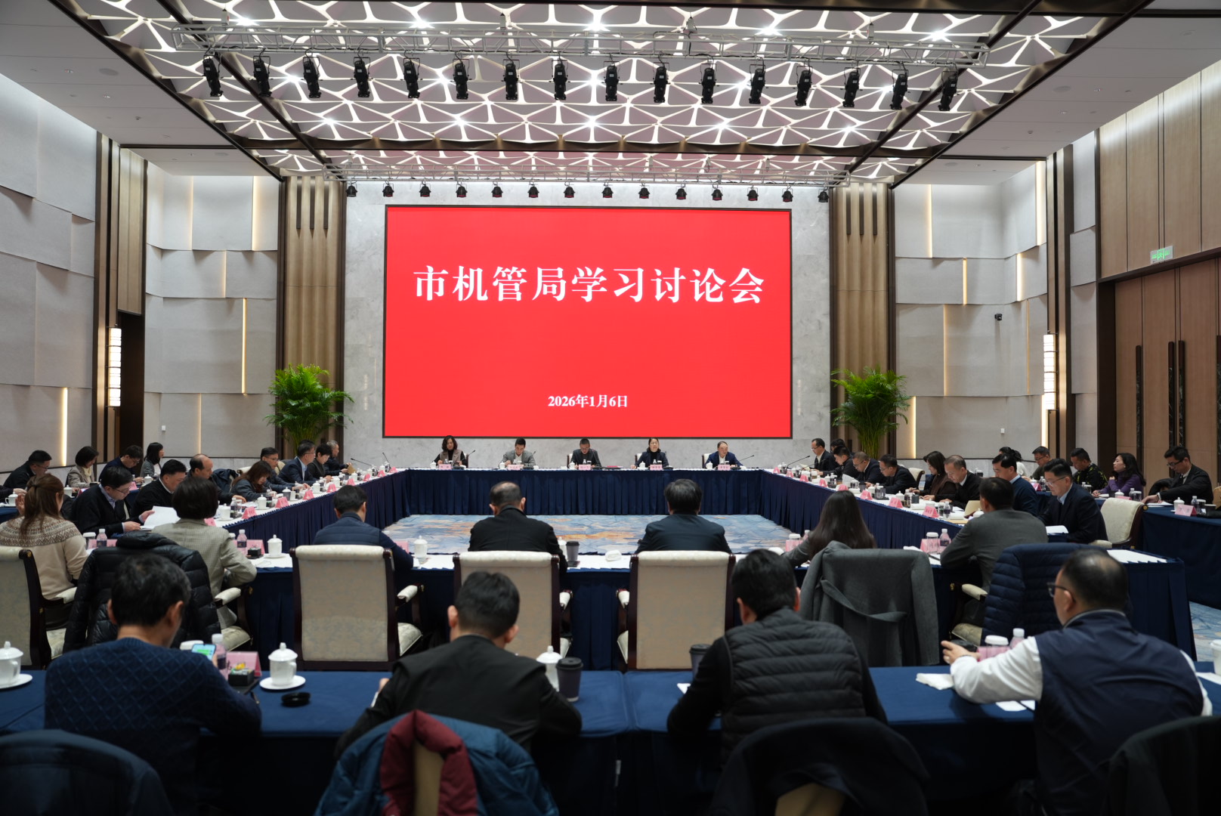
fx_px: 882
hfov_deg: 69.4
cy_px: 408
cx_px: 610
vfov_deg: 49.6
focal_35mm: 26
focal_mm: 26
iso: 500
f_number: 2.8
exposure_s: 1/80
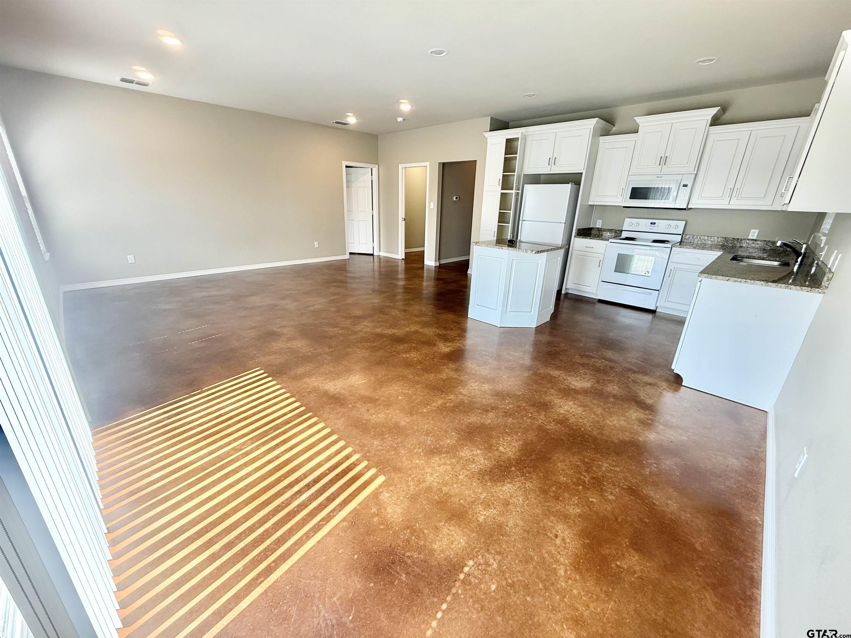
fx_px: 344
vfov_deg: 85.7
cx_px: 426
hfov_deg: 102.1
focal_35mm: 14
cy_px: 319
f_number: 2.2
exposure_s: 1/99
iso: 100
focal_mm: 2.22
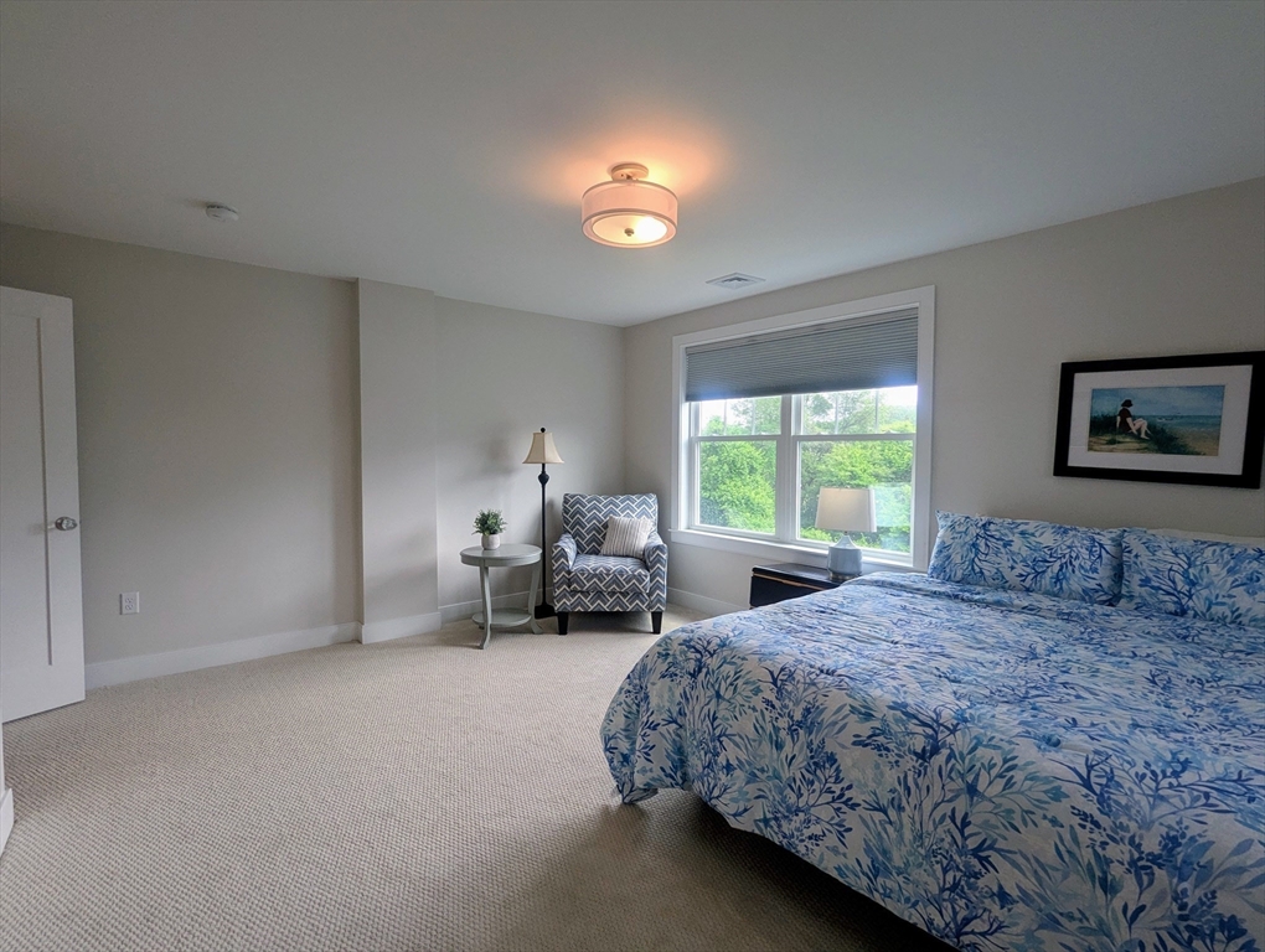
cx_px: 632
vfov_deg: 78.2
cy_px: 476
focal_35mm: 16
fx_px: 586
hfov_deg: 94.4
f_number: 2.2
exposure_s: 1/60
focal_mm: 2.35
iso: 52
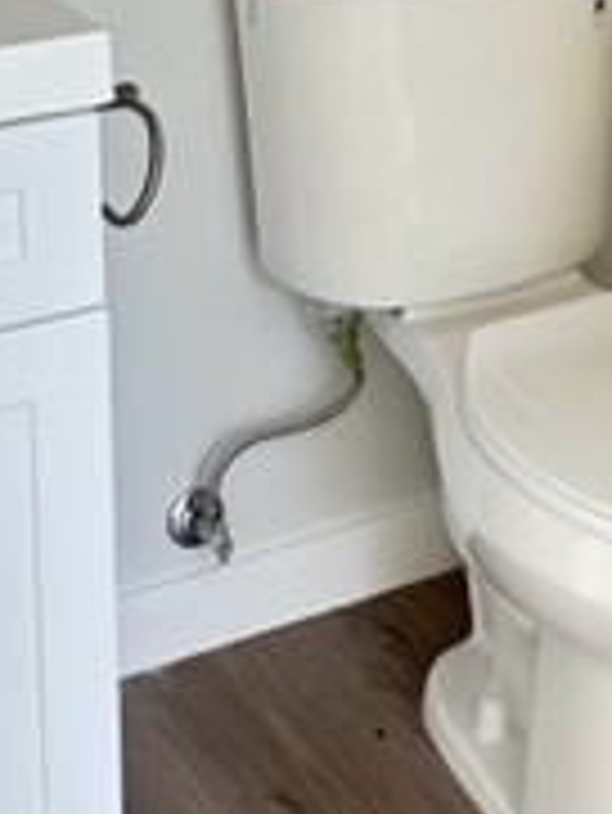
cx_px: 414
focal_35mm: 85
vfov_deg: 21.5
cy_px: -135
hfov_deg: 17.3
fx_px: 2001
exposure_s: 1/121
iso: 100
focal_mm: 6.86
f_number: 1.78
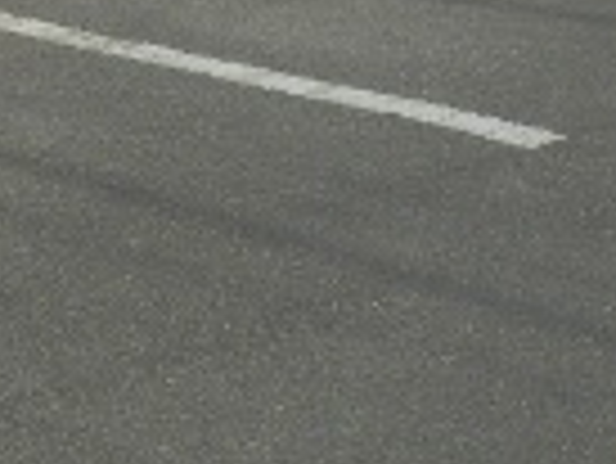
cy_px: -212
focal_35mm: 173
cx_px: 612
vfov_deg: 8.4
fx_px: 3081
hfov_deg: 11.3
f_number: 9.9
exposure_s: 1/200
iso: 80
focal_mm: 6.6
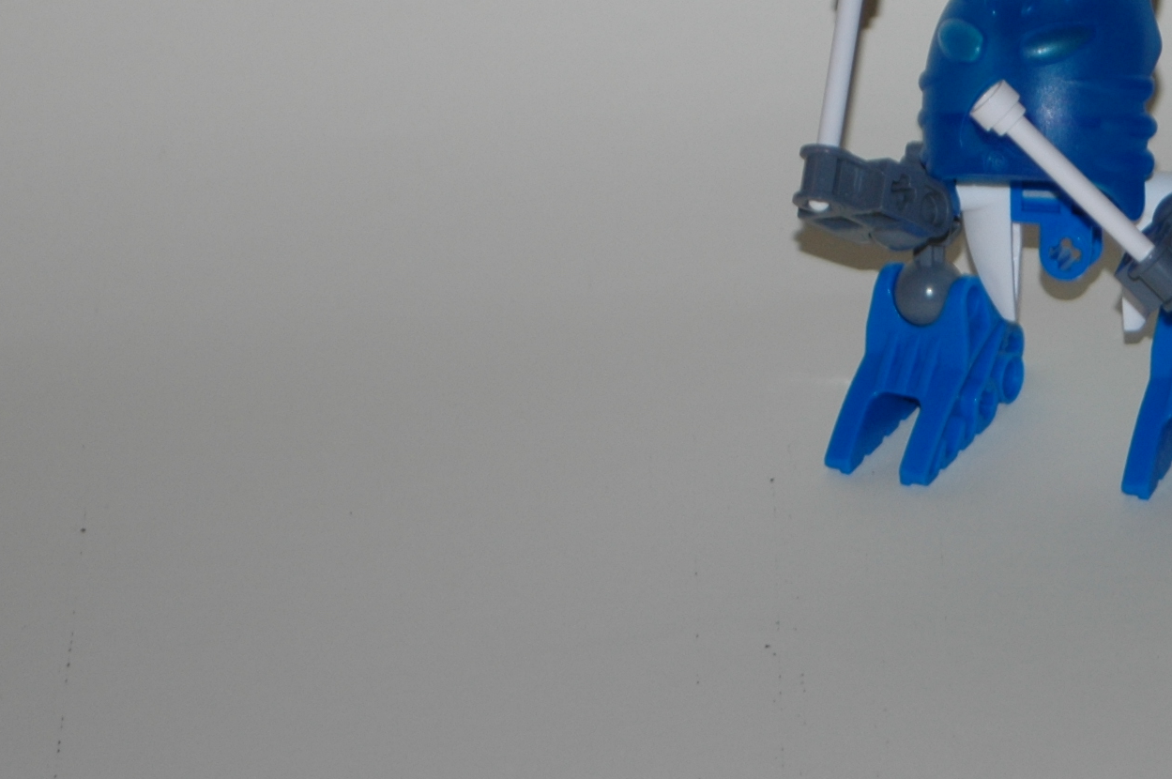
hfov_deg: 7.1
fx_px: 9399
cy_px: 113
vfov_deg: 4.7
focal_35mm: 289
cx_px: 1011
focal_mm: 80
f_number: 5.6
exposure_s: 1/60
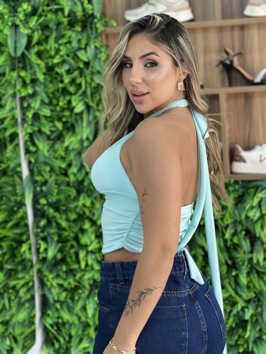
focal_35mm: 77
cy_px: 177
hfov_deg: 19.1
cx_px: 133
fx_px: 789
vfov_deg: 25.3
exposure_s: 1/60
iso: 125
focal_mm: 9
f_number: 2.8
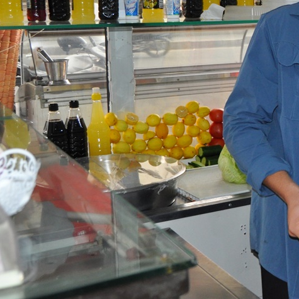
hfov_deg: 24.2
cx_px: 338
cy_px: 111
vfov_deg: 26.0
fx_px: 645
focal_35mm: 66
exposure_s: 1/60
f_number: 3.5
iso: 800
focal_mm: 18
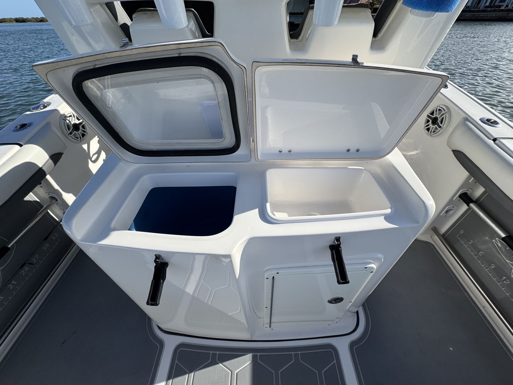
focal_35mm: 14
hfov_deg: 102.1
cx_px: 256
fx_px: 207
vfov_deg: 85.7
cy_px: 192
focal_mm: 2.22
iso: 50
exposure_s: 1/2985
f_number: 2.2
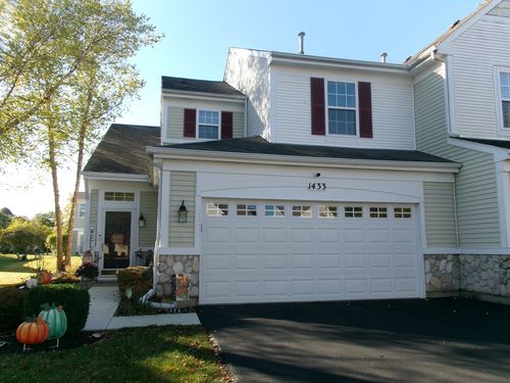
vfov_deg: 49.7
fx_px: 413
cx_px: 255
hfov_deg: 63.4
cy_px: 192
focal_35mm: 28
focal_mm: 5.1
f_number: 10.8
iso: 100
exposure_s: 1/38
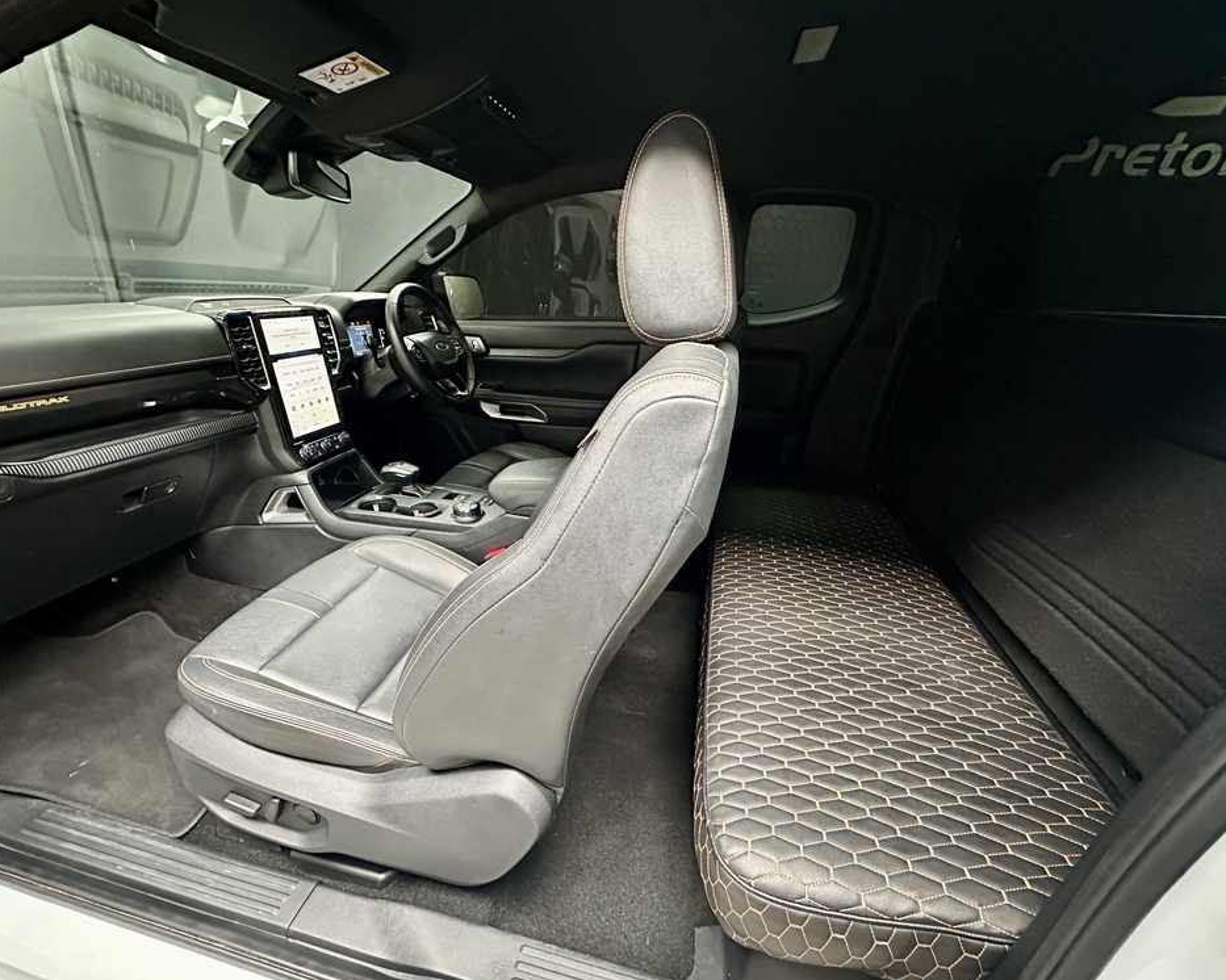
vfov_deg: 84.0
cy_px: 495
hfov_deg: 96.7
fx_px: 544
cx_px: 585
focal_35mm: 15
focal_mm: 2.22
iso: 2500
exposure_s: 1/30
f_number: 2.2
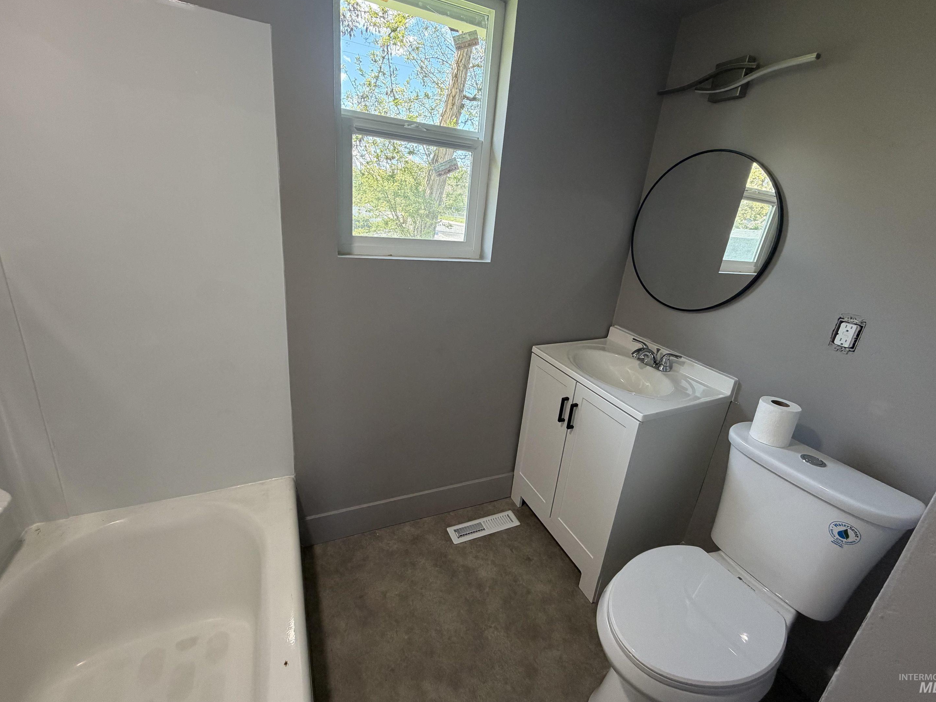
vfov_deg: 81.7
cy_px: 335
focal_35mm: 15
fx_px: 406
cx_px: 473
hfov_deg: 98.2
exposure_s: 1/120
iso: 200
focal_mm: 2.22
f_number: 2.2
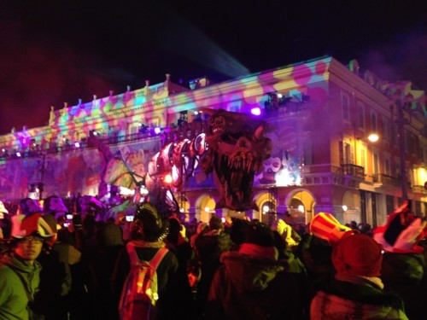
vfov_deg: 42.9
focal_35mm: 33
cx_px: 214
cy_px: 160
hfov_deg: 55.4
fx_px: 407
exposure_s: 1/20
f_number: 2.4
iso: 320
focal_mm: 4.13
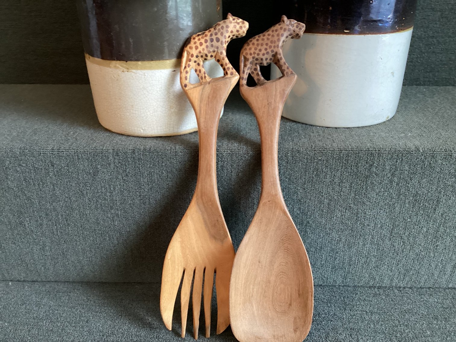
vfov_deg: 45.4
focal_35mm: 31
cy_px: 171
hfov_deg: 58.3
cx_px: 228
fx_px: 408
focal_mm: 3.3
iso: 320
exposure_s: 1/50
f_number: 2.4
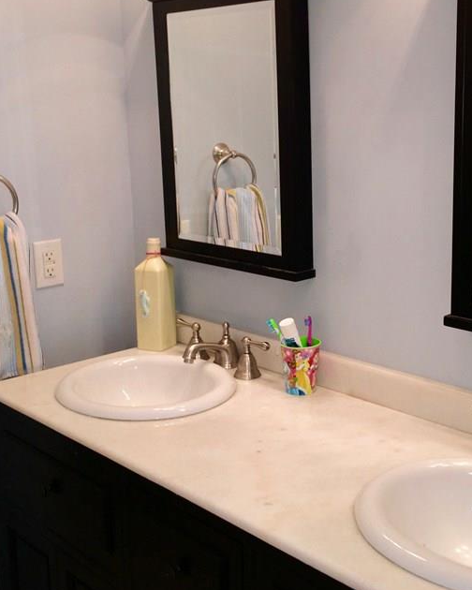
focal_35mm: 46
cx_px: 326
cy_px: 258
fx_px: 803
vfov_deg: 40.3
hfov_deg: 32.4
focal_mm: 4.15
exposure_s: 1/31
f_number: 2.2
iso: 25
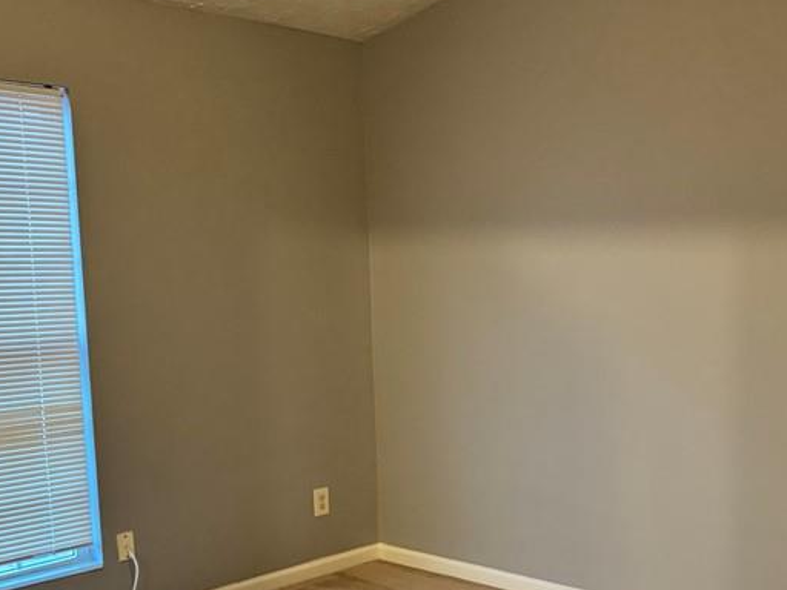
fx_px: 1091
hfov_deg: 38.6
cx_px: 596
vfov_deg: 29.9
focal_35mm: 48
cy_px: 418
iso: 800
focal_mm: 6.76
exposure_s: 1/40
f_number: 1.78
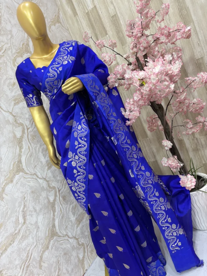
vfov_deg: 67.3
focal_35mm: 26
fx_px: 207
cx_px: 104
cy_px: 138
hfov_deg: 53.1
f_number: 1.6
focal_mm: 6
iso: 64
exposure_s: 1/50
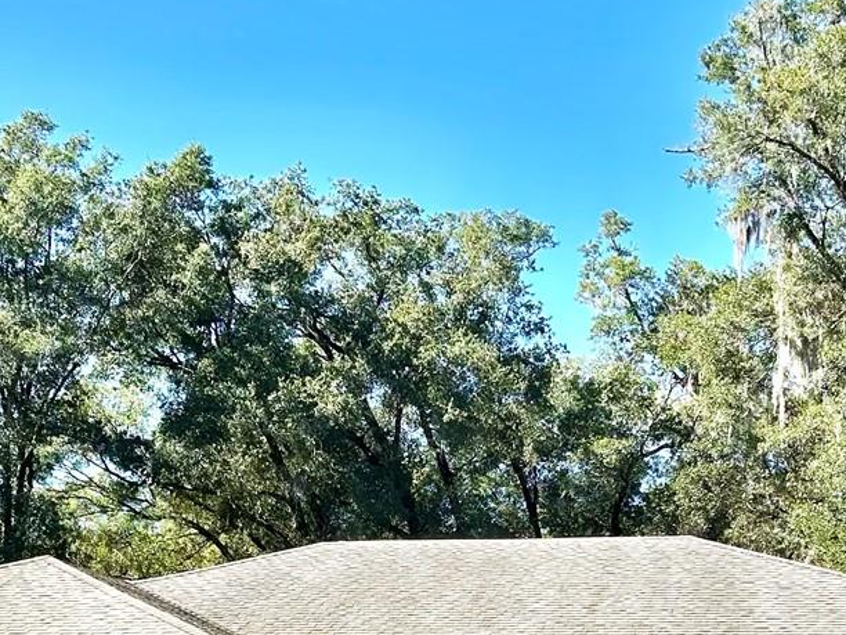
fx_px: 1662
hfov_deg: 28.6
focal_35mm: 68
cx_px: 419
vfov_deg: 21.0
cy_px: 613
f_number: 1.5
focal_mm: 5.7
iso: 50
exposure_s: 1/1724
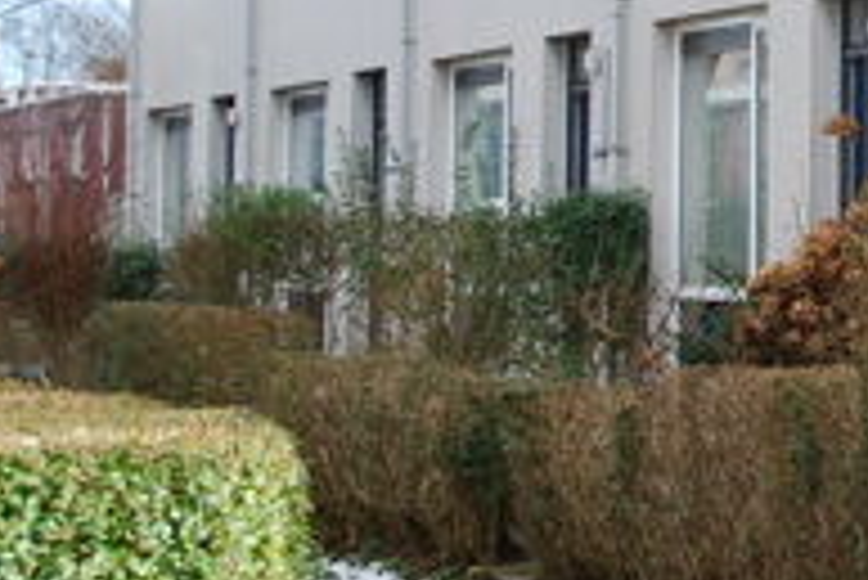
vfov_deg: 6.9
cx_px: 1223
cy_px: -117
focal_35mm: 198
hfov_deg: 10.1
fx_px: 4777
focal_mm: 34
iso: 100
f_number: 6.3
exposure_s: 1/160
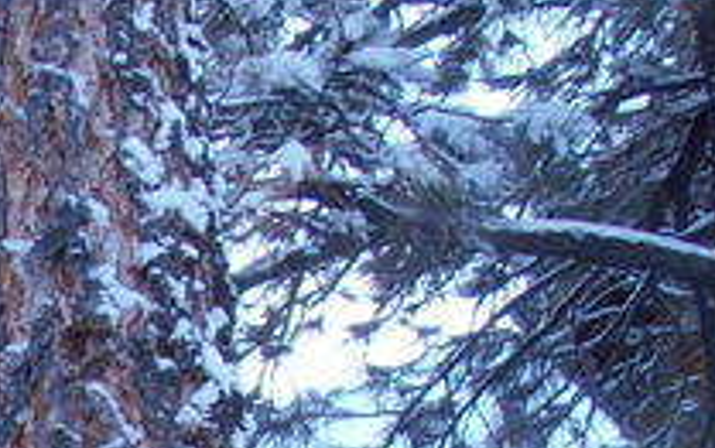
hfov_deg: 11.1
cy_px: 864
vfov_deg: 7.5
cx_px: -773
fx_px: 3296
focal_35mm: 169
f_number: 3.9
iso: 80
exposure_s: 1/40
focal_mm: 6.61
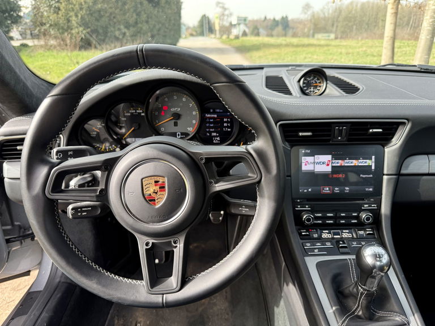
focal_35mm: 24
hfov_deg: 71.6
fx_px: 302
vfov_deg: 56.8
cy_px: 163
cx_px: 218
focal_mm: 6.76
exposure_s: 1/379
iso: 100
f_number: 1.78
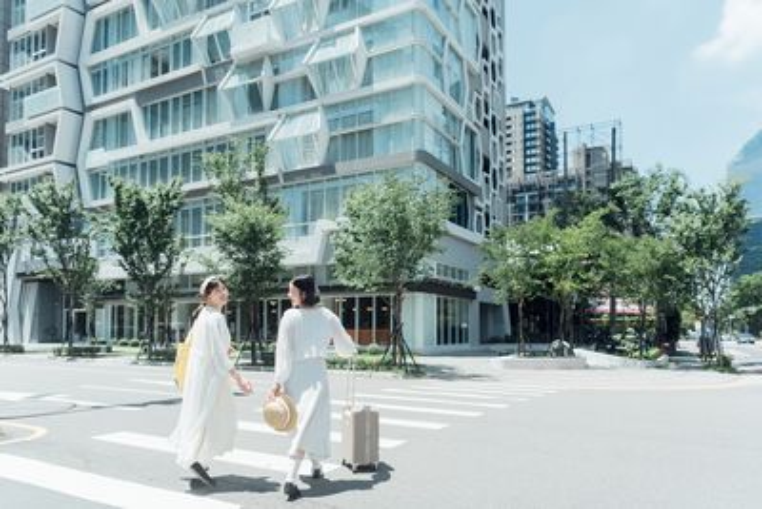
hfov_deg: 73.7
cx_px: 381
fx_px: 508
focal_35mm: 24
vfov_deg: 53.2
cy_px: 254
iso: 50
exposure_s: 1/640
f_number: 2.8
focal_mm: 24
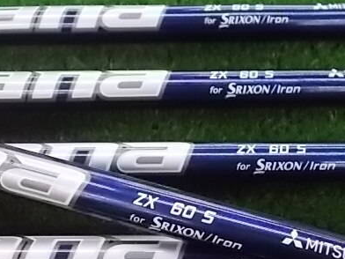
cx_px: 152
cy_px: 184
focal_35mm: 49
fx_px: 488
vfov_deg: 29.3
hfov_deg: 38.9
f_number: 3.4
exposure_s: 1/125
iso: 720
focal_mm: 5.3
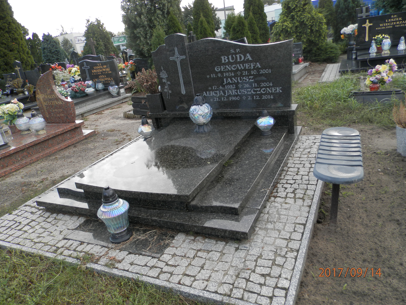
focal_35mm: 25
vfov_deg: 54.9
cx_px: 203
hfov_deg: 69.4
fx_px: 293
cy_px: 152
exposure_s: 1/100
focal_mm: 4.5
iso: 80
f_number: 3.1
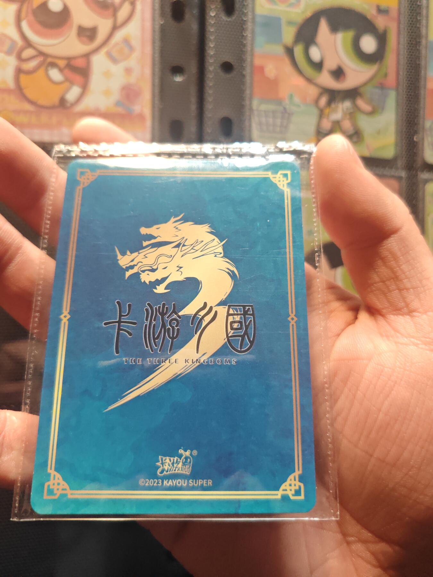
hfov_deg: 53.1
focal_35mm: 26
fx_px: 434
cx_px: 216
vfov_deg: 67.3
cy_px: 288
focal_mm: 5.4
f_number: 1.6
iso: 640
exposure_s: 1/96
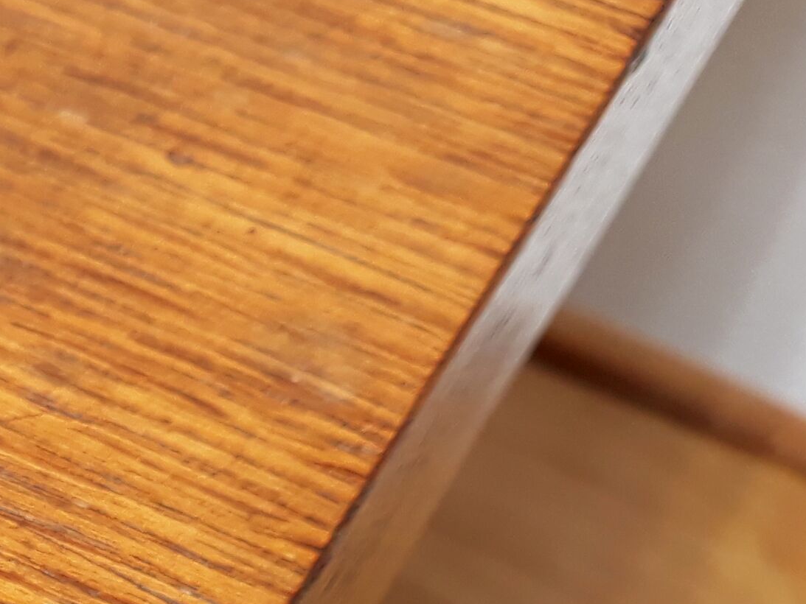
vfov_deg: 13.2
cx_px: -507
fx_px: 2375
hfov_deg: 16.9
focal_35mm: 102
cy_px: 1067
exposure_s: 1/350
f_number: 1.7
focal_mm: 3.71
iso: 40
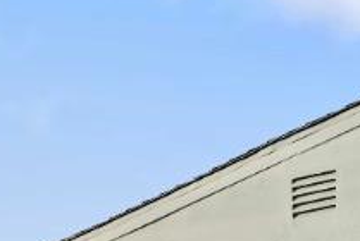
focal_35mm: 172
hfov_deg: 11.9
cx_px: 88
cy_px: 754
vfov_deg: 7.1
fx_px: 1722
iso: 400
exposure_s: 1/160
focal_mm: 24
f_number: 14
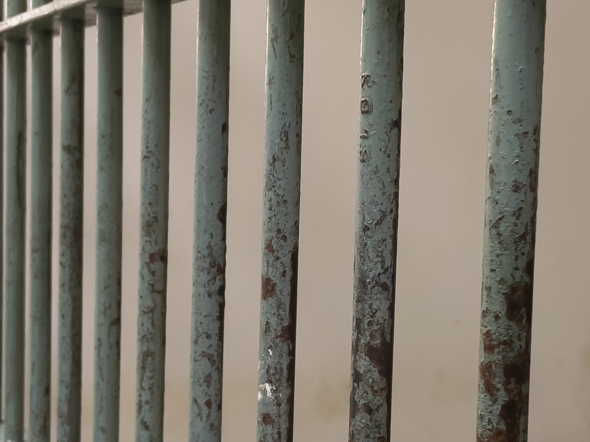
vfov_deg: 21.9
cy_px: 246
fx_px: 1142
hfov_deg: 28.8
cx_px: 400
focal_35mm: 67
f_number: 1.6
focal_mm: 4.2
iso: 500
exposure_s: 1/35
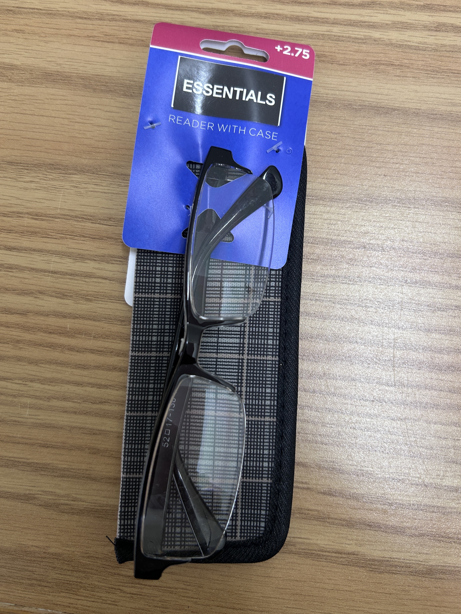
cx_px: 230
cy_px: 307
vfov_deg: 67.3
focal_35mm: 26
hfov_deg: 53.1
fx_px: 462
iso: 80
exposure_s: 1/60
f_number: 1.5
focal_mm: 5.7
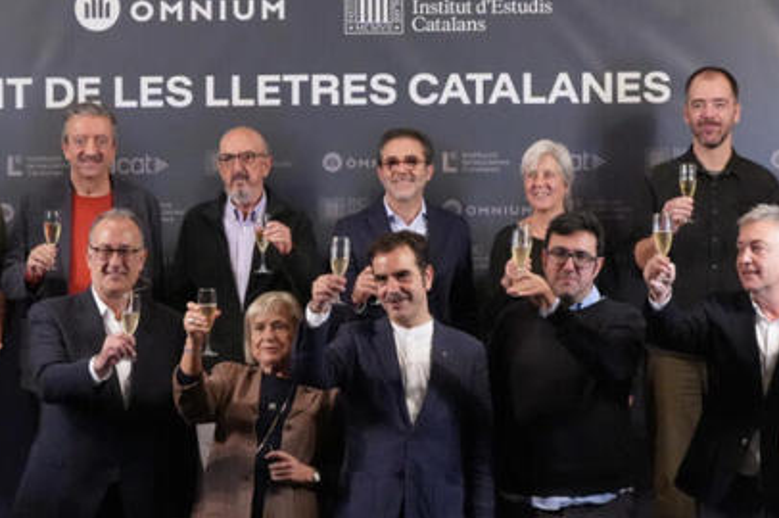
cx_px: 276
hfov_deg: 14.9
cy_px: 353
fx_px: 2984
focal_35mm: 138
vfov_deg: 9.9
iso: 12800
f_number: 9
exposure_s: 1/160
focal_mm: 70
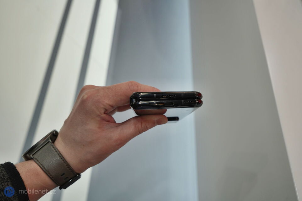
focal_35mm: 32
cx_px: 151
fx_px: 268
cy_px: 100
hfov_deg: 58.7
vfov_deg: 41.1
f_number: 6.3
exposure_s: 1/125
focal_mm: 32
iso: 640
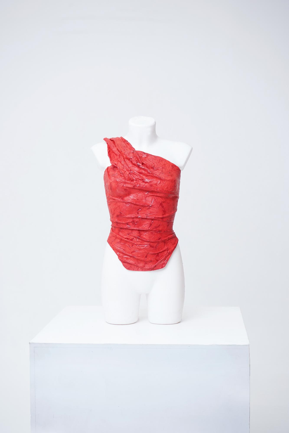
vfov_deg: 31.4
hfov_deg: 21.2
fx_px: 771
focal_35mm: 64
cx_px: 144
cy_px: 216
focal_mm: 64
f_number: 7.1
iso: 250
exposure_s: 1/125
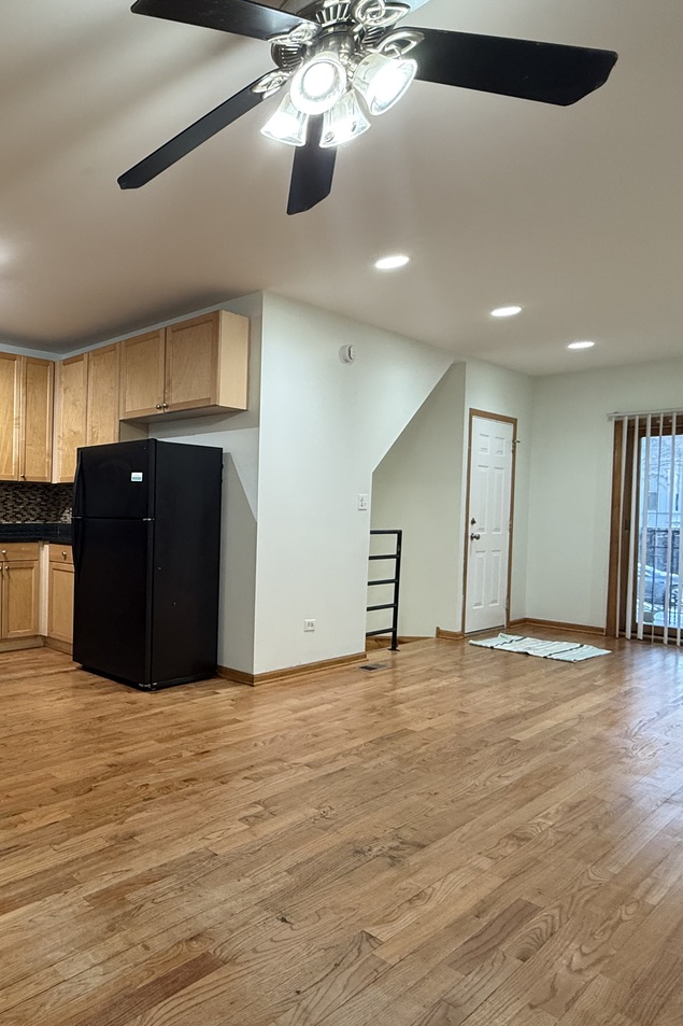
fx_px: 626
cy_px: 520
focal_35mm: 22
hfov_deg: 48.3
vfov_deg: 78.6
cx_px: 16
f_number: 2.2
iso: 200
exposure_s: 1/60
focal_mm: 2.22
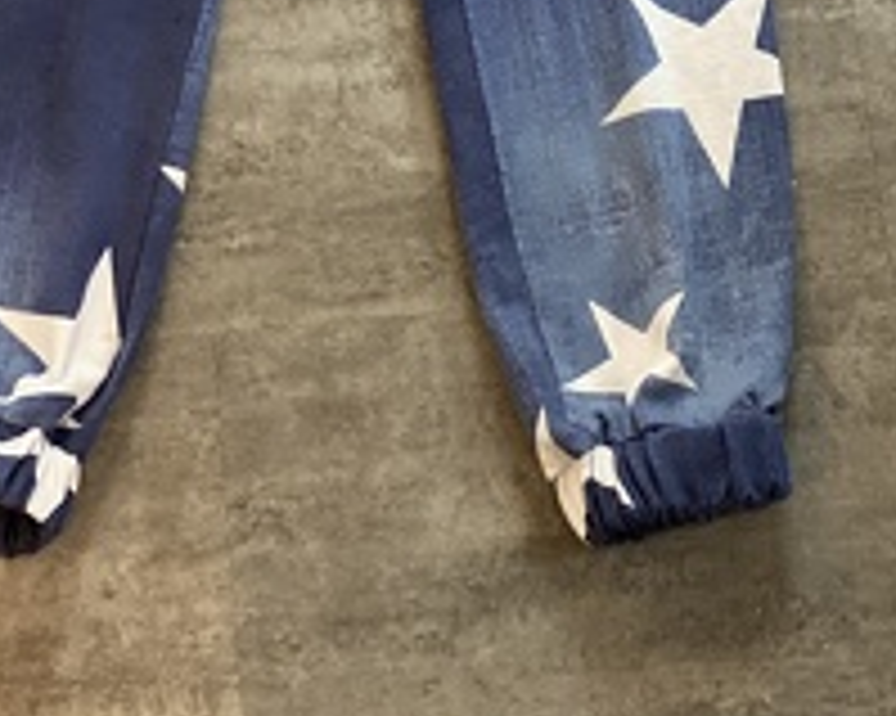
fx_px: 3154
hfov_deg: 16.1
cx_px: 338
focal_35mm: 119
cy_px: -248
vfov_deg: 12.5
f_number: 2
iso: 250
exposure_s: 1/33
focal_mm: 6
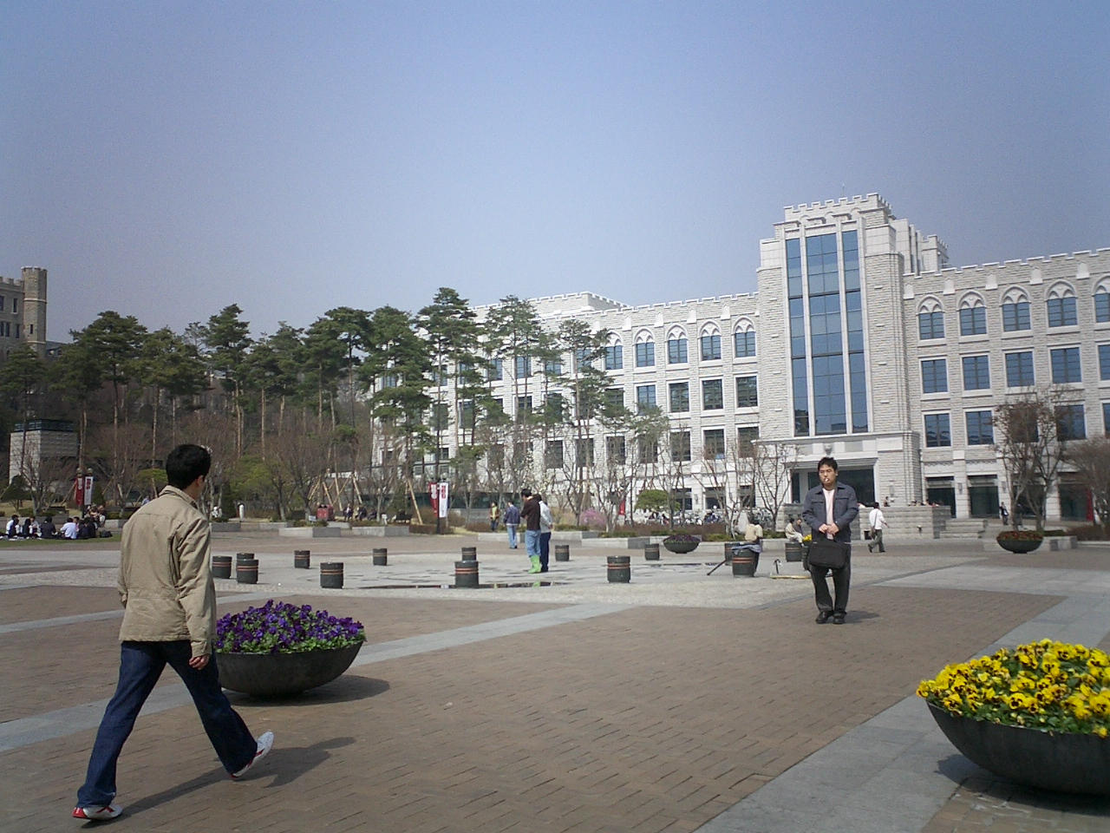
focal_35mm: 37
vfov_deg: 38.7
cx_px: 555
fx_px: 1186
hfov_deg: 50.1
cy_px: 416
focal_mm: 5.6
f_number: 3.5
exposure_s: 1/1250
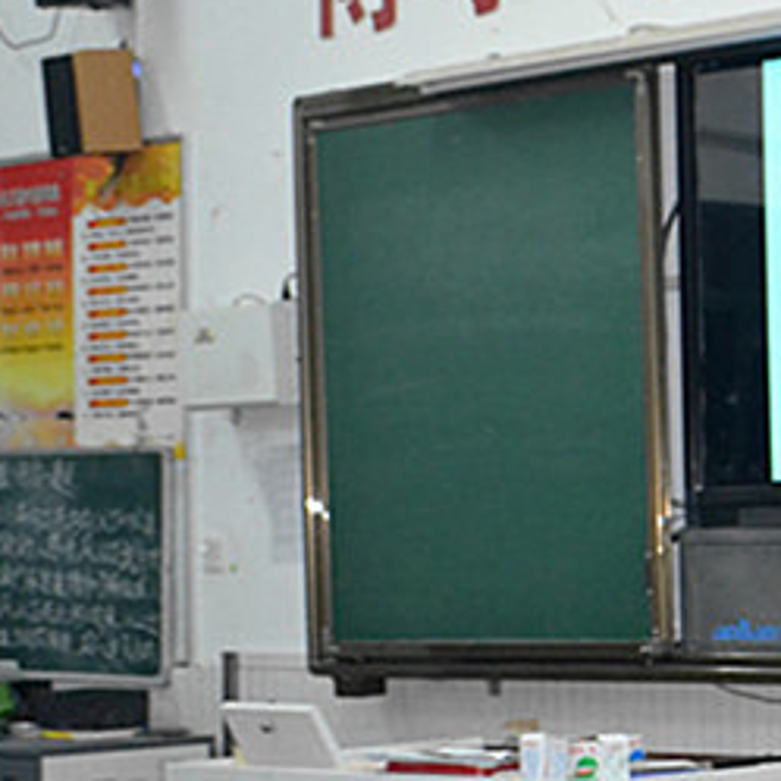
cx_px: 919
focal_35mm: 123
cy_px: 431
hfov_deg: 13.8
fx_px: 3140
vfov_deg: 14.2
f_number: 5.3
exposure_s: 1/60
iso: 2800
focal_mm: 40
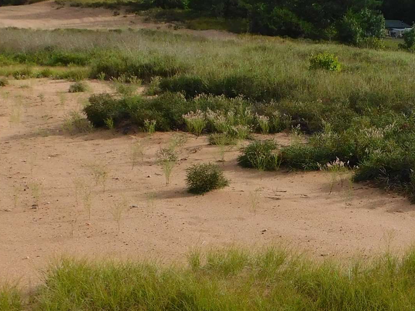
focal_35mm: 66
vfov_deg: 22.2
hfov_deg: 28.6
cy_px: 208
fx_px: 791
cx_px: 348
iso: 125
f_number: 3
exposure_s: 1/1250
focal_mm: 4
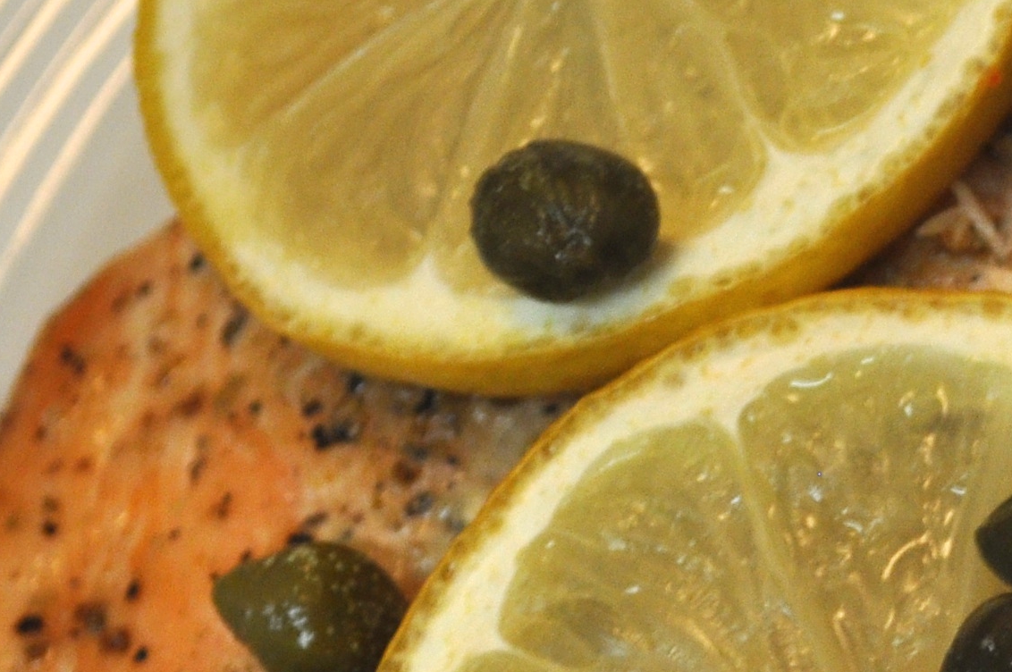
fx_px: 5585
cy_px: 613
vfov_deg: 6.9
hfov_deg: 10.1
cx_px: 1375
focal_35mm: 199
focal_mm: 35
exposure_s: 1/60
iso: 640
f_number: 5
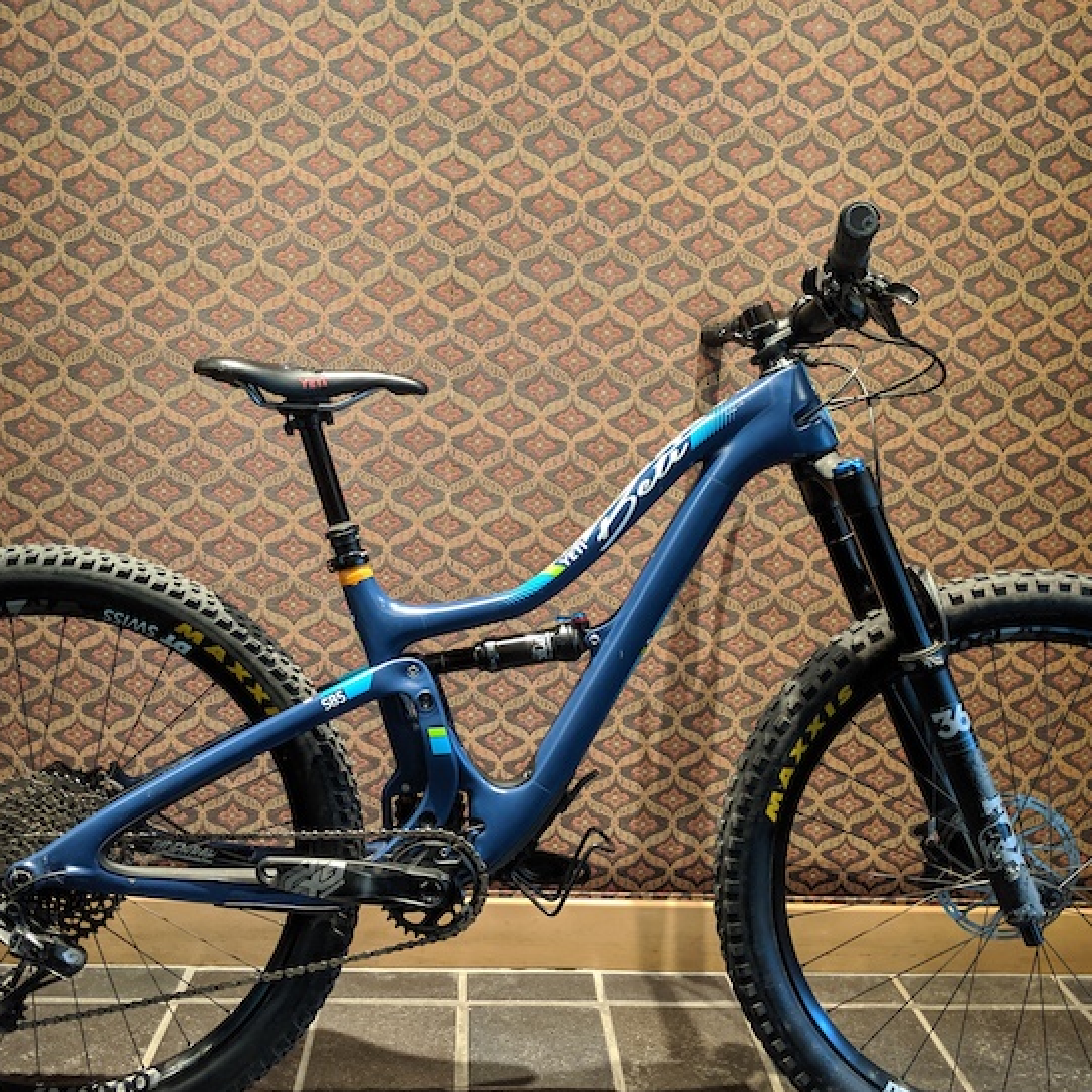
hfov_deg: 47.2
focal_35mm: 35
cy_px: 589
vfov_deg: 47.2
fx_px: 1249
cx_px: 531
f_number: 1.8
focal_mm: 4.44
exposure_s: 1/24
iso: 446
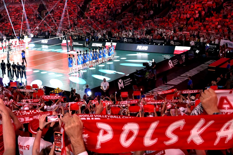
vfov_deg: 29.2
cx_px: 44
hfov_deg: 40.9
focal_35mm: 46
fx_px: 297
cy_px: 77
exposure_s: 1/250
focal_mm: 24
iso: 5000
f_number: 6.3
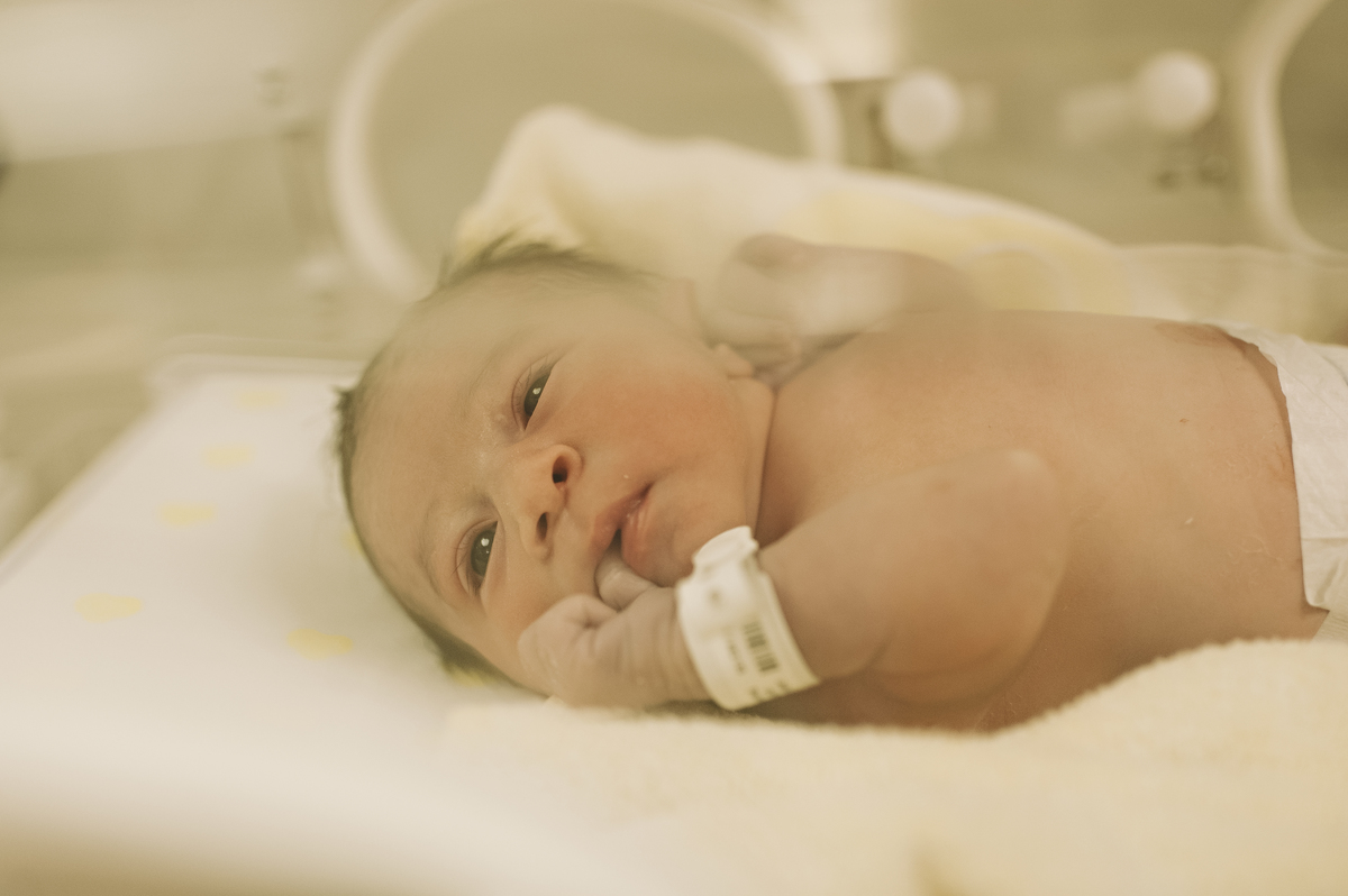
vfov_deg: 37.8
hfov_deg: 54.5
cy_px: 448
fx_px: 1309
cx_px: 674
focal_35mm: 35
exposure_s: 1/250
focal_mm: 35
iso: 800
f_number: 2.5
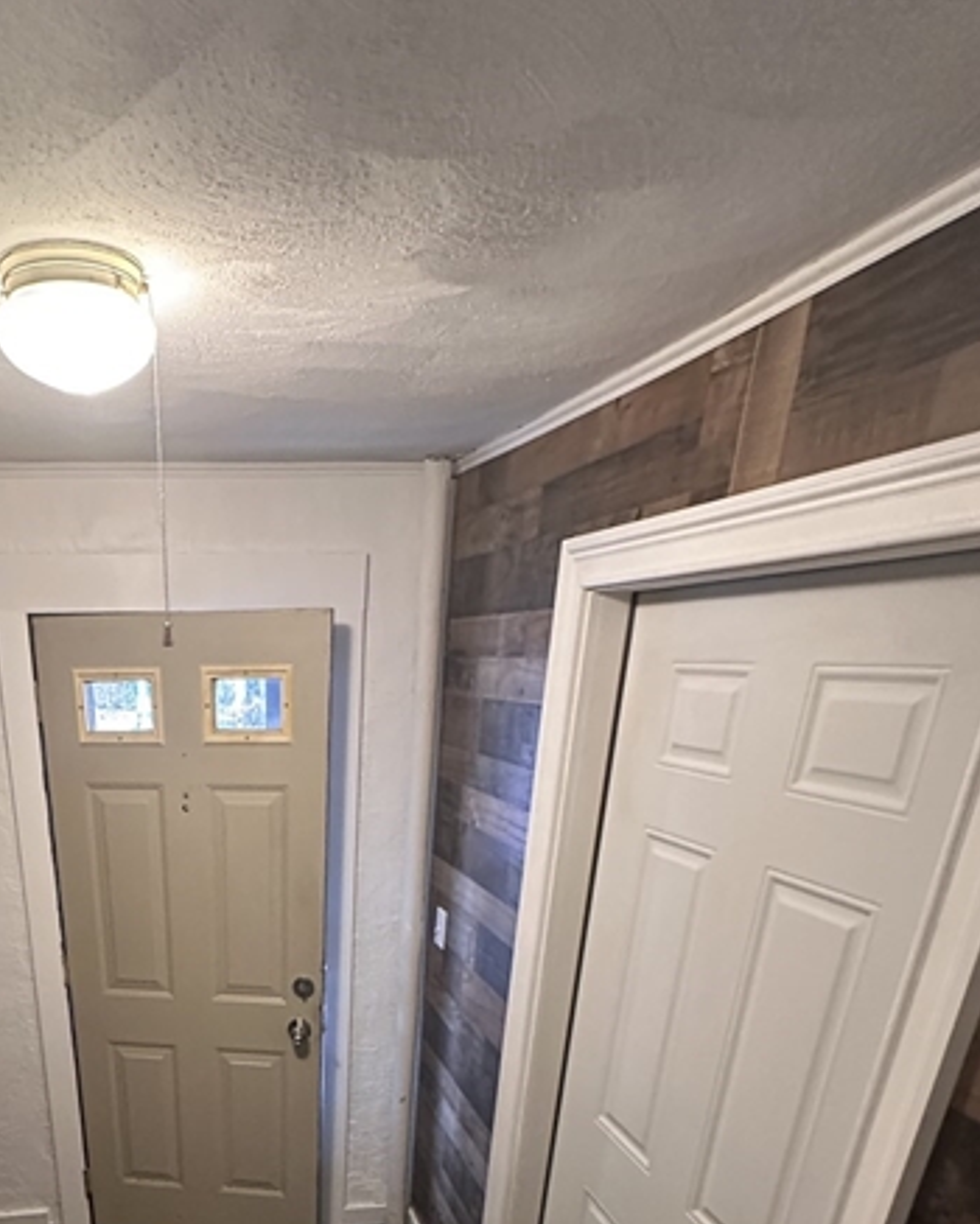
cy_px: 1036
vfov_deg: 62.2
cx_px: 241
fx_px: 870
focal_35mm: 24
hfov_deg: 55.8
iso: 640
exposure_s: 1/60
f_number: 2.2
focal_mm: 2.22
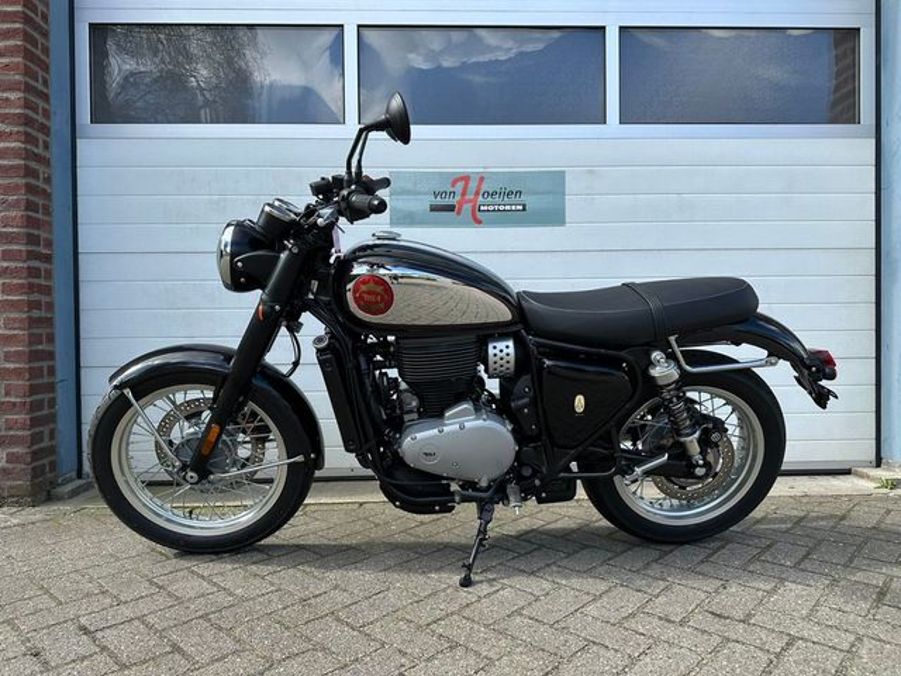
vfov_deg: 56.8
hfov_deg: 71.6
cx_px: 450
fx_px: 625
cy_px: 338
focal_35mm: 24
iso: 80
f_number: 1.78
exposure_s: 1/1541
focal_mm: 6.86
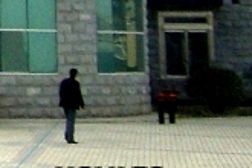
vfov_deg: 5.2
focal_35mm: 246
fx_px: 1722
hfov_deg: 7.4
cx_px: -510
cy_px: -362
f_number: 4.3
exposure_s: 1/250
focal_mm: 6.2
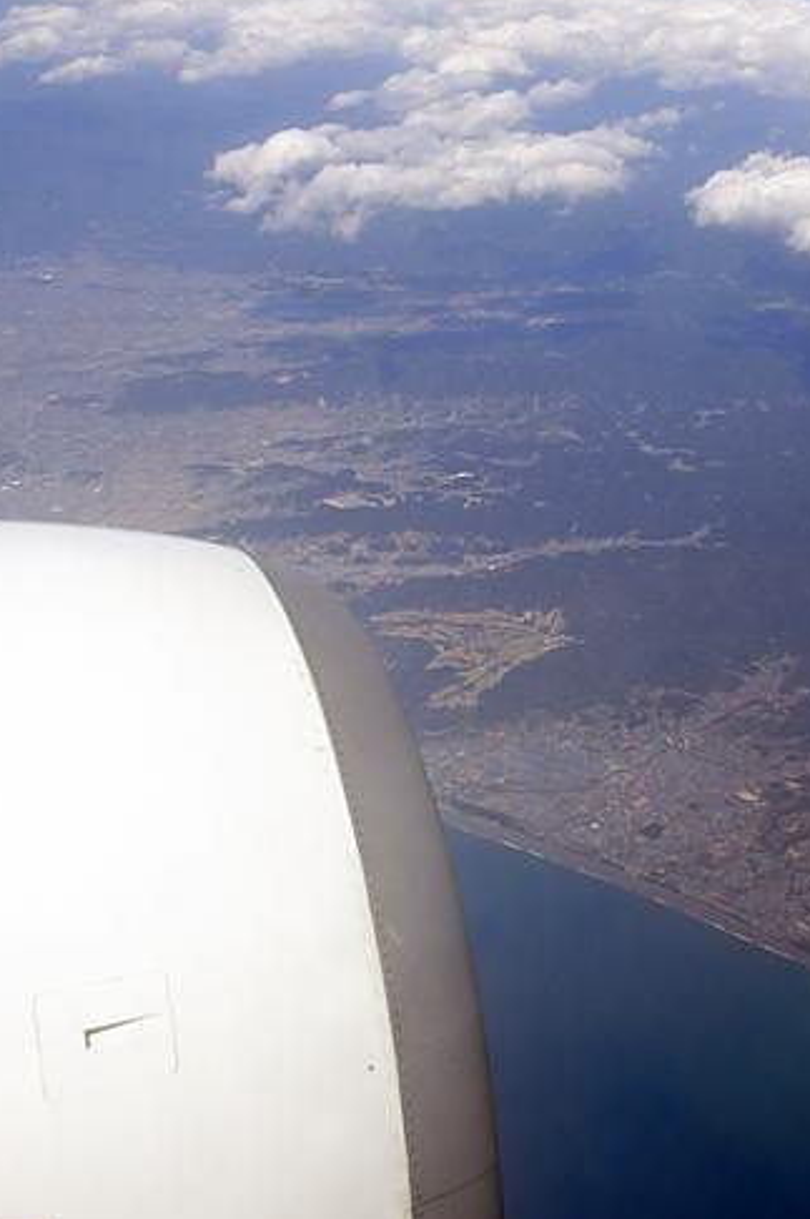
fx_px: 1725
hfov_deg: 26.1
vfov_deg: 38.1
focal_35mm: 51
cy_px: 331
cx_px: 609
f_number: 11
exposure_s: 1/200
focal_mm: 21
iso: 200
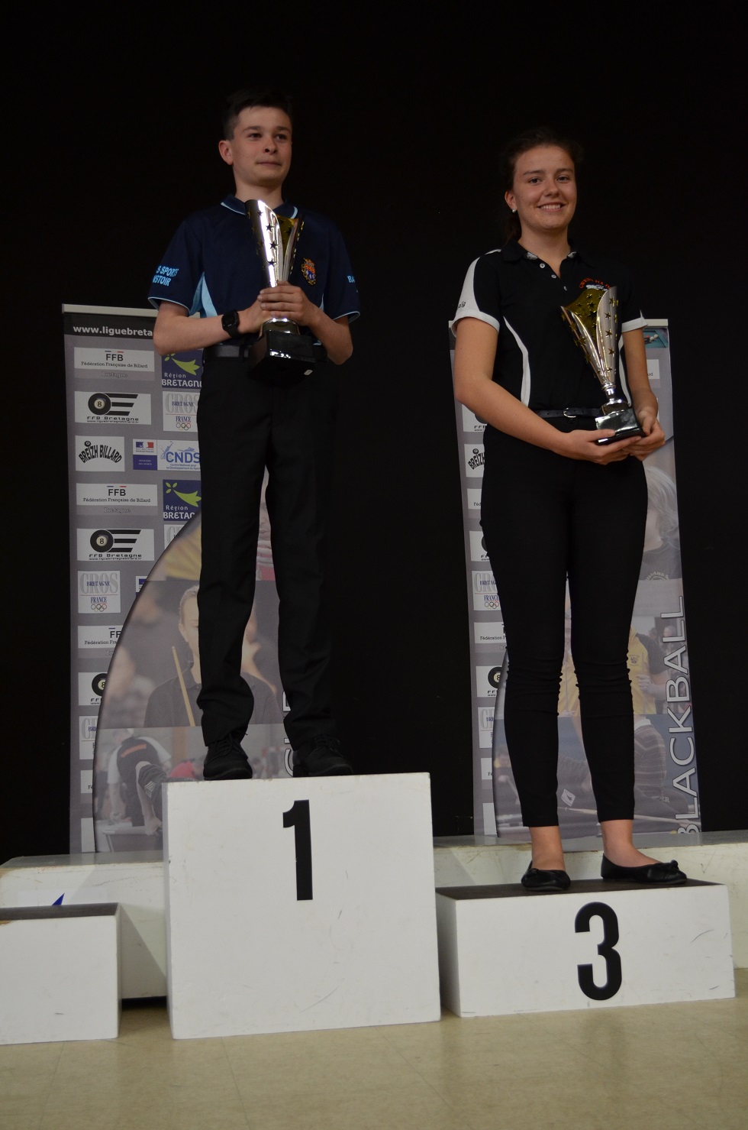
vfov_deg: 43.7
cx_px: 374
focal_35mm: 45
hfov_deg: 29.7
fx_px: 1408
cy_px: 565
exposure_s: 1/60
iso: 800
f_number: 4.5
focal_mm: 30
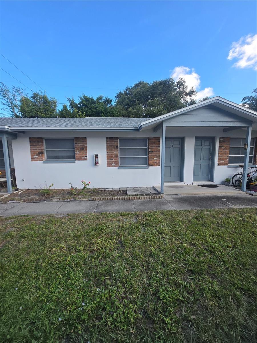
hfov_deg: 89.9
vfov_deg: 106.2
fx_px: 129
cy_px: 172
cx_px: 128
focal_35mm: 13
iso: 50
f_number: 2.2
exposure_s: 1/719
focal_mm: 1.7
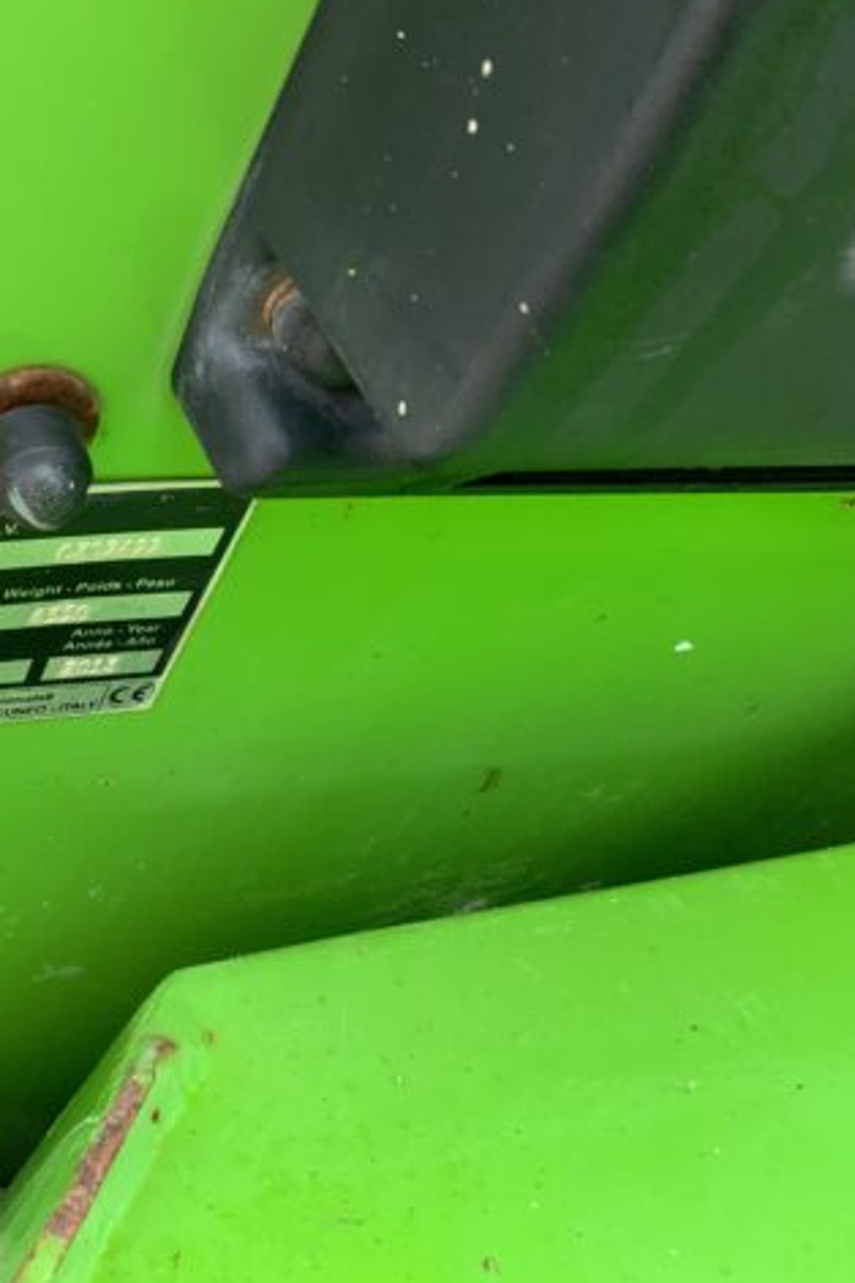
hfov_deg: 31.5
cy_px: 640
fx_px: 1461
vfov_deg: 47.4
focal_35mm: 41
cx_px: 131
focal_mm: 3
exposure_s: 1/110
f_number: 1.8
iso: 64
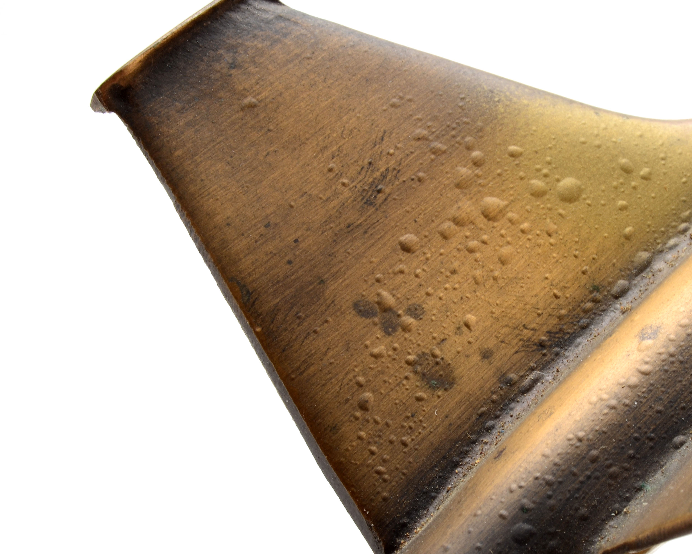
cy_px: 326
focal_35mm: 125
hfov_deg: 15.4
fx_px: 2555
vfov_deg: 12.4
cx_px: 473
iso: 100
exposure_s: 1/160
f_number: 20
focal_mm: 55
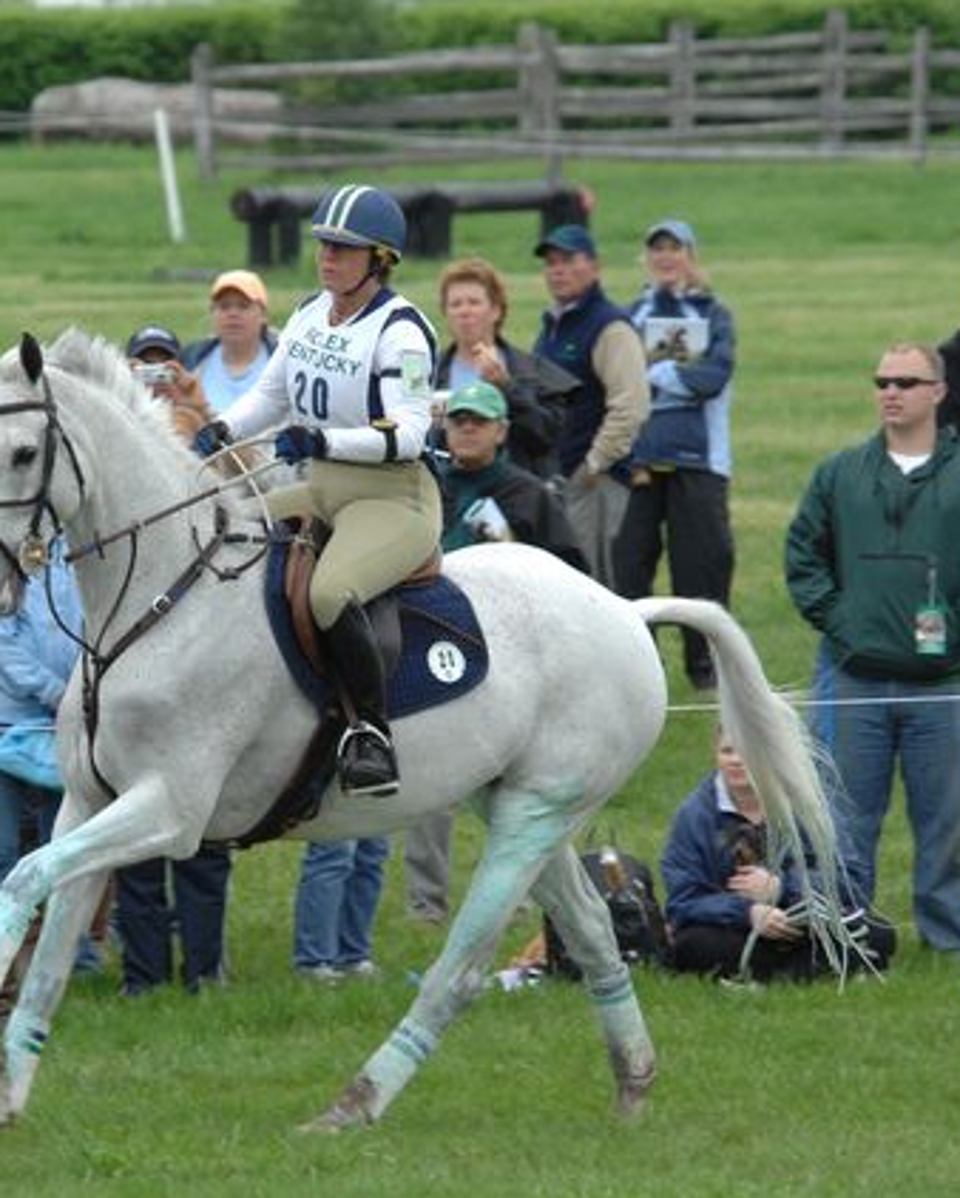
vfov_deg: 3.5
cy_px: 600
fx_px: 19661
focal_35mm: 554
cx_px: 267
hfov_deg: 2.8
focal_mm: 260
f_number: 7.6
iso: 500
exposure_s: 1/500
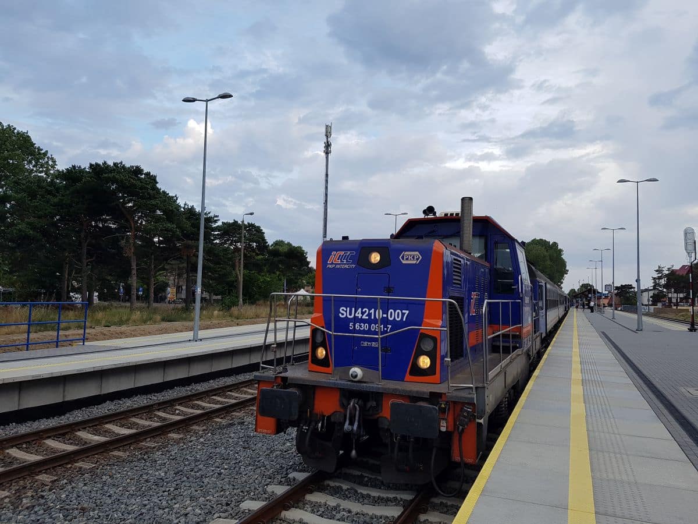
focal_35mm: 26
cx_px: 349
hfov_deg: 67.3
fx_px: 524
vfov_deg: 53.1
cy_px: 262
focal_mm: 4.2
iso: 50
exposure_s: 1/505
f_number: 1.7
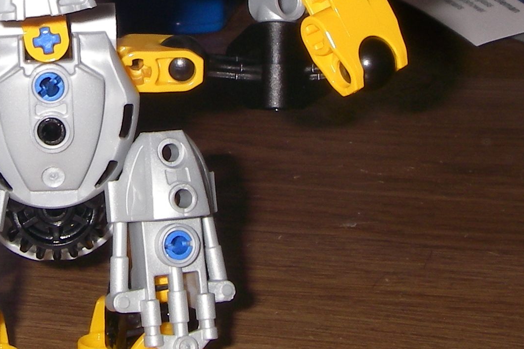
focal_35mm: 114
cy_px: 18
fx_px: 1659
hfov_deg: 17.6
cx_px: 42
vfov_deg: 11.9
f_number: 6.6
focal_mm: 6.3
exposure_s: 1/40
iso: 64
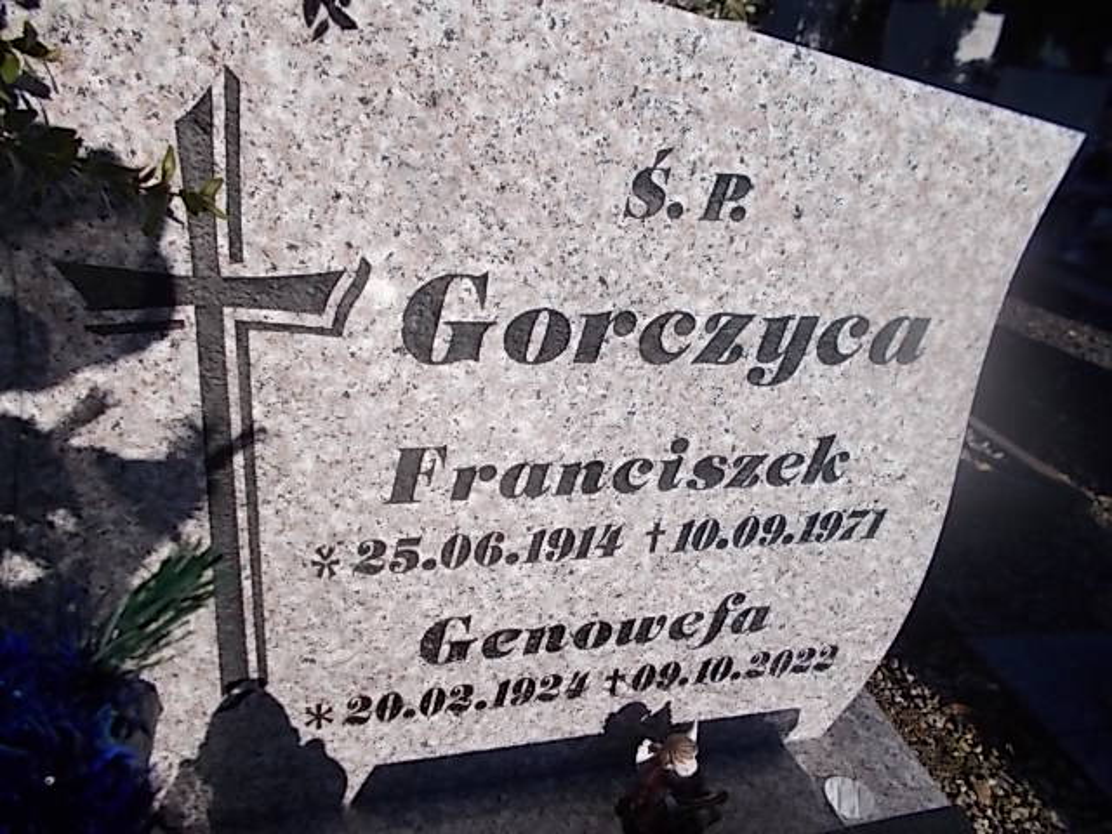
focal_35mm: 26
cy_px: 417
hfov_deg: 67.3
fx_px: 835
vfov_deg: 53.1
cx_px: 556
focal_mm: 4.6
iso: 80
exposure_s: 1/250
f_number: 8
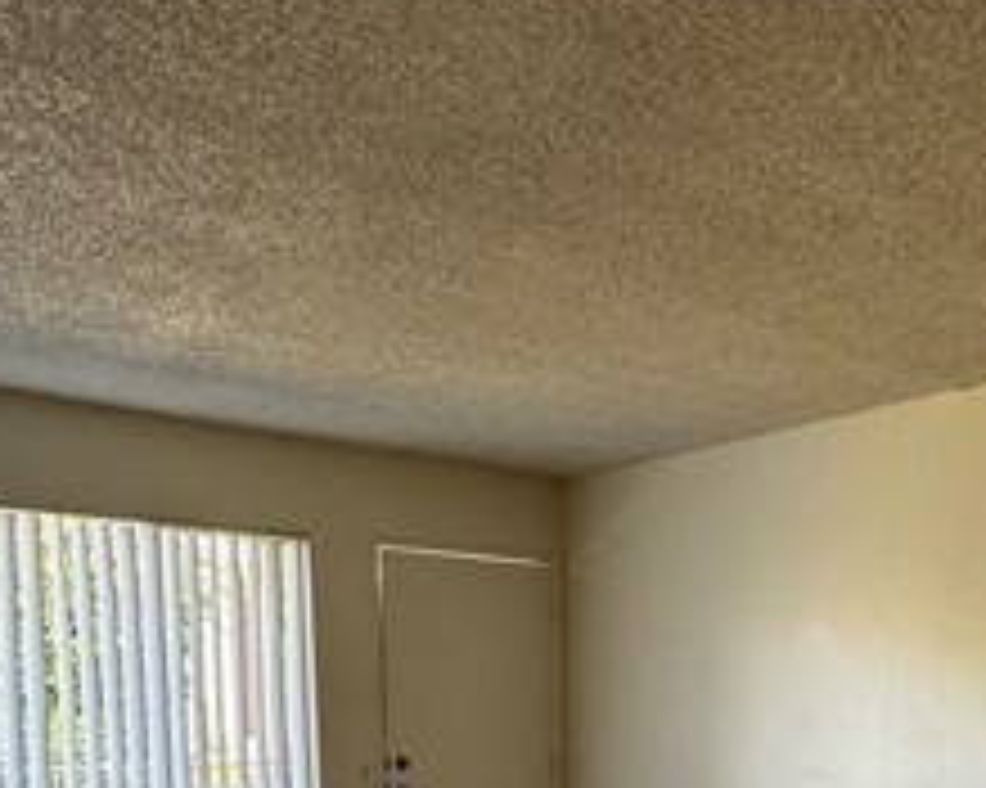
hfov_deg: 44.8
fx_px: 1167
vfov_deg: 32.6
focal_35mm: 40
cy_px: 874
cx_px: 693
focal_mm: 2.22
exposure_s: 1/120
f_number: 2.2
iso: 250
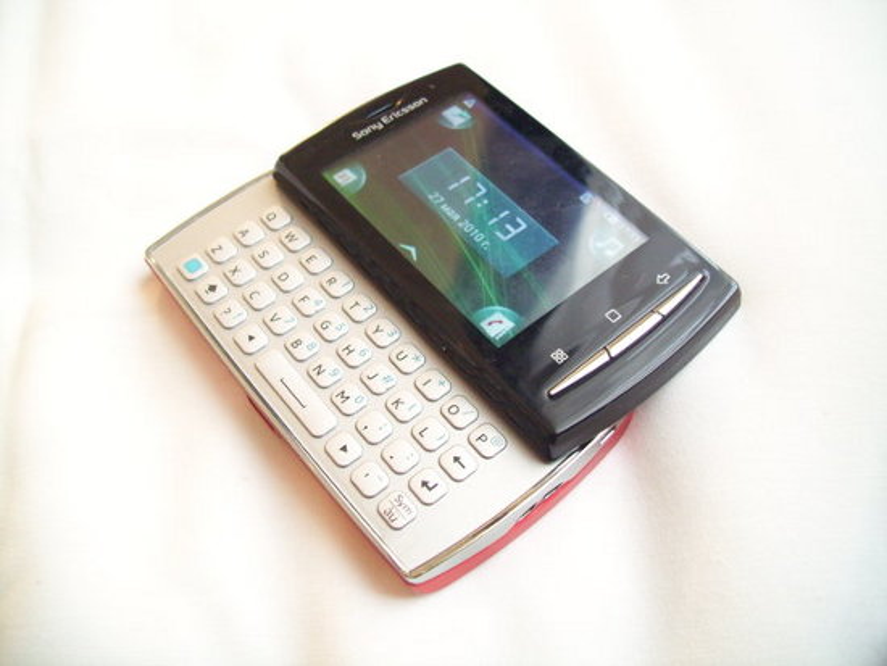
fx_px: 820
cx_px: 444
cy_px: 333
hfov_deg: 56.8
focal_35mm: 32
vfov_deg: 44.2
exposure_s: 1/6
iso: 160
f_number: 2.9
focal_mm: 5.7
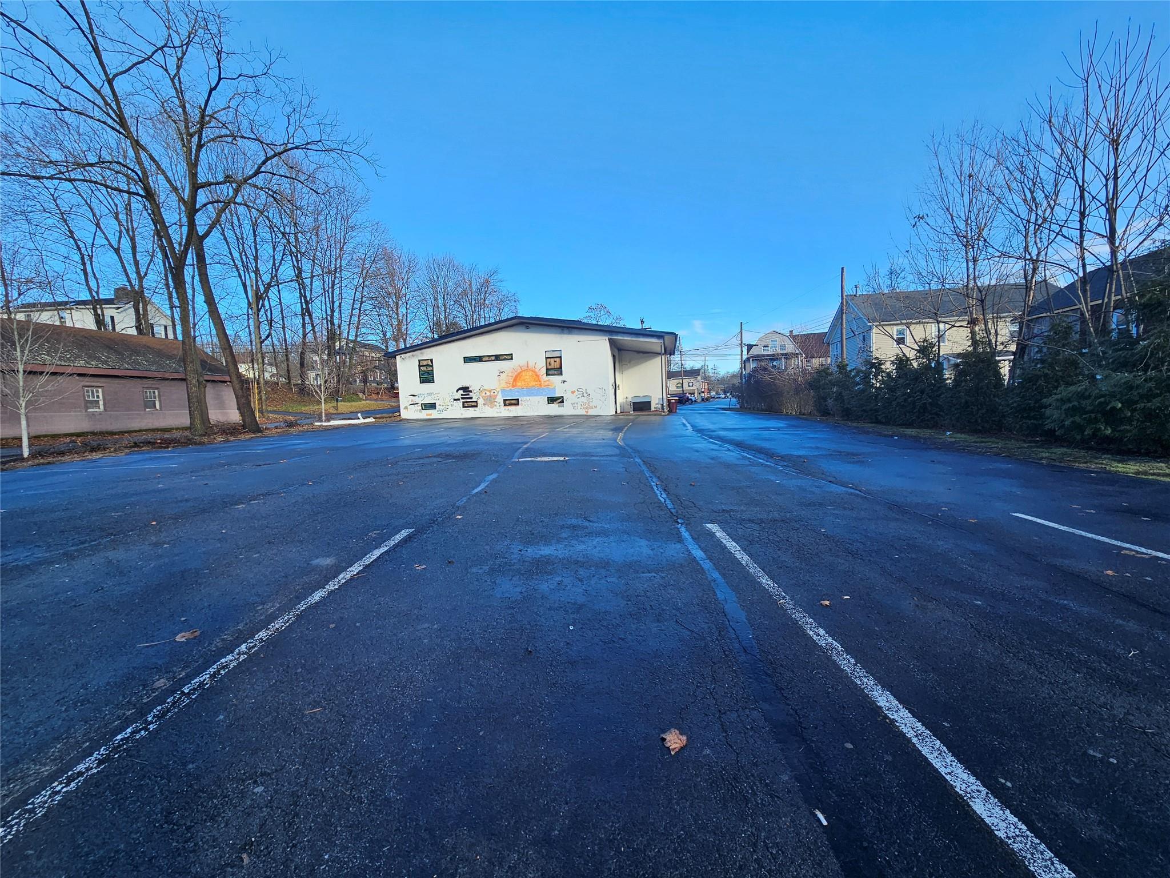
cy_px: 439
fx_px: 439
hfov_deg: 106.2
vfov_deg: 89.9
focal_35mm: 13
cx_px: 585
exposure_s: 1/460
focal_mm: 2.2
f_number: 2.2
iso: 50
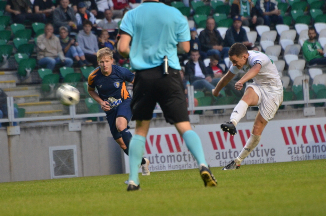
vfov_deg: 2.6
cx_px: 175
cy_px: 98
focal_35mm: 531
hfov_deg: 3.9
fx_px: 4799
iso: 1600
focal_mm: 300
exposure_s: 1/320
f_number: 5.6
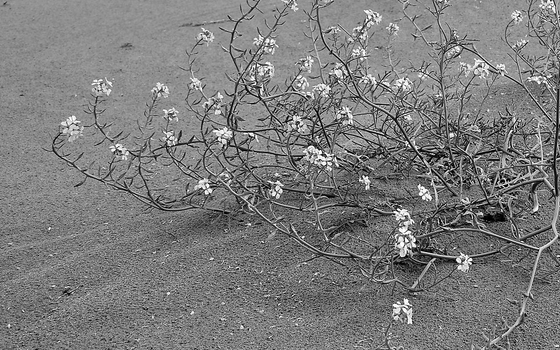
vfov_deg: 13.2
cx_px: 666
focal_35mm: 98
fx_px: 1495
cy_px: 8
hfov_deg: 20.0
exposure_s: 1/640
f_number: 7.1
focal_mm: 26
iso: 100
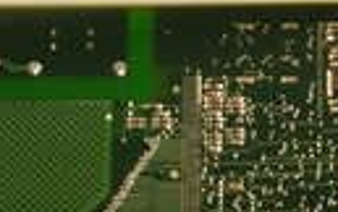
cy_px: 330
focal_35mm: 133
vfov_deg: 9.6
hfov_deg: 15.7
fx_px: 1227
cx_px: 149
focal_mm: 3.79
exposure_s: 1/33
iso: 135
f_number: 2
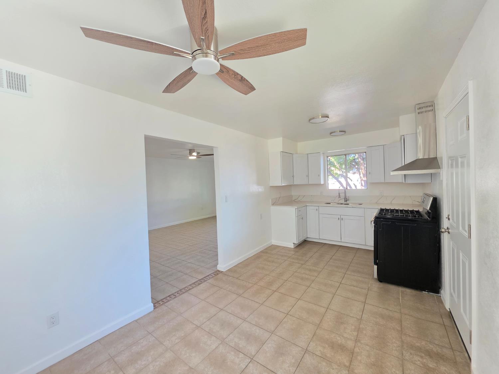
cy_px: 187
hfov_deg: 106.2
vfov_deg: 89.9
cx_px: 250
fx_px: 187
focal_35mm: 13
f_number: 1.9
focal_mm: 2.2
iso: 200
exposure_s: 1/120
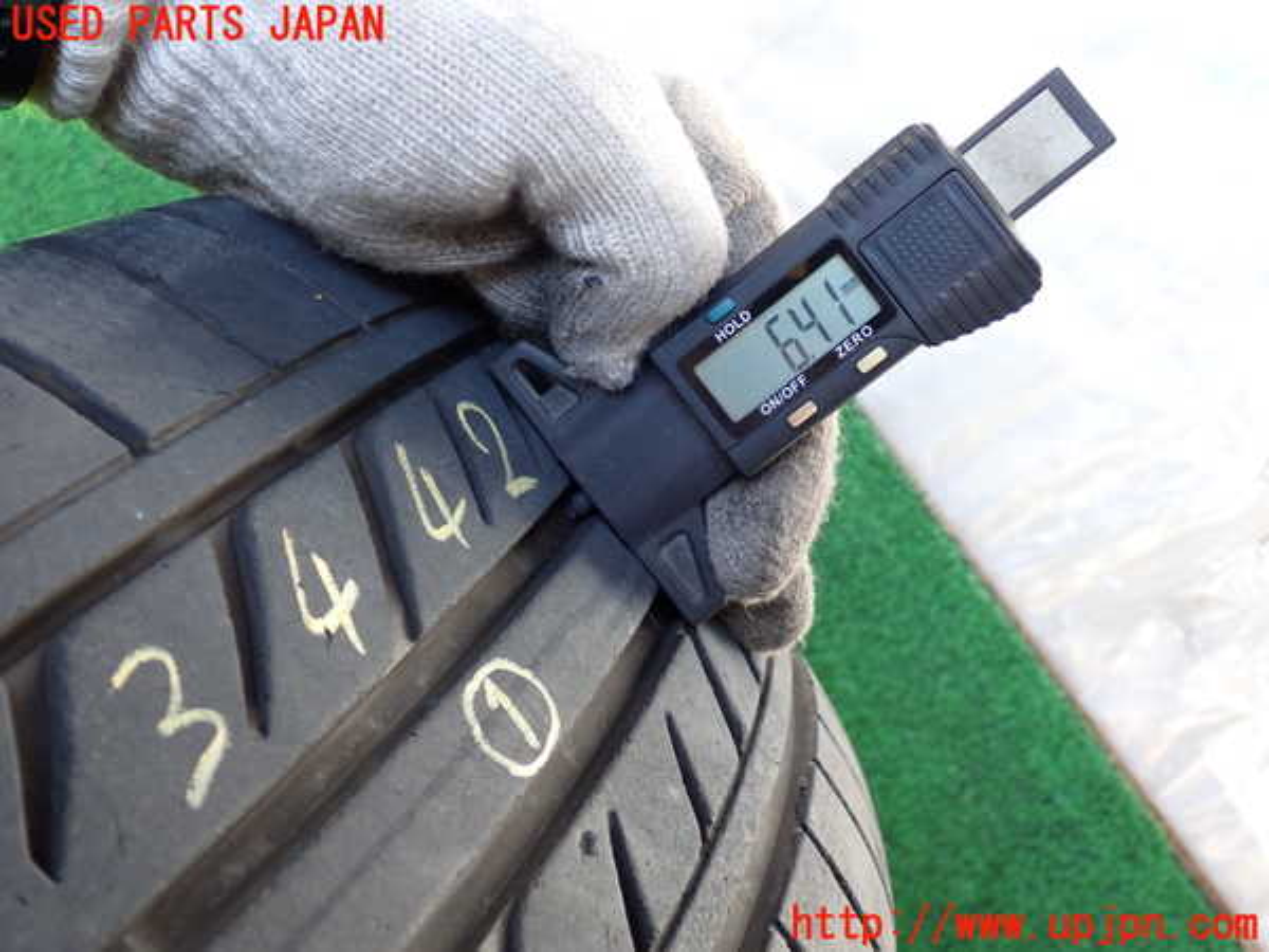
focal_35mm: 41
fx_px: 1503
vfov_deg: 35.1
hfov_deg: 45.8
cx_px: 634
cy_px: 476
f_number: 2.8
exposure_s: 1/125
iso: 200
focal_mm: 7.31
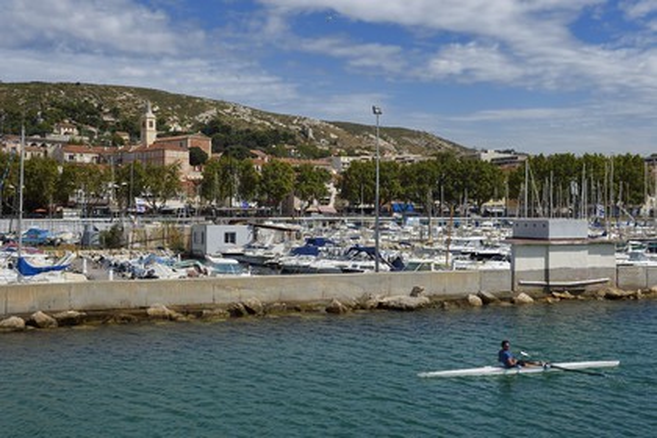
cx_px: 328
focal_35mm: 38
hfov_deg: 50.7
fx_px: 693
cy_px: 219
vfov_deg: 35.1
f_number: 13
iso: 200
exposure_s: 1/320
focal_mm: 38
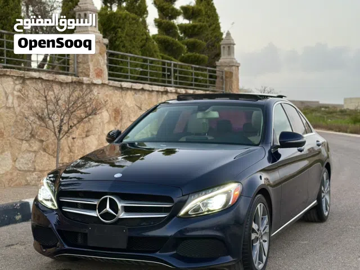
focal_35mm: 48
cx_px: 180
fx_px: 499
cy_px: 135
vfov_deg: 30.3
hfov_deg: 39.7
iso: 125
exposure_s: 1/93
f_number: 1.78
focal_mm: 6.86
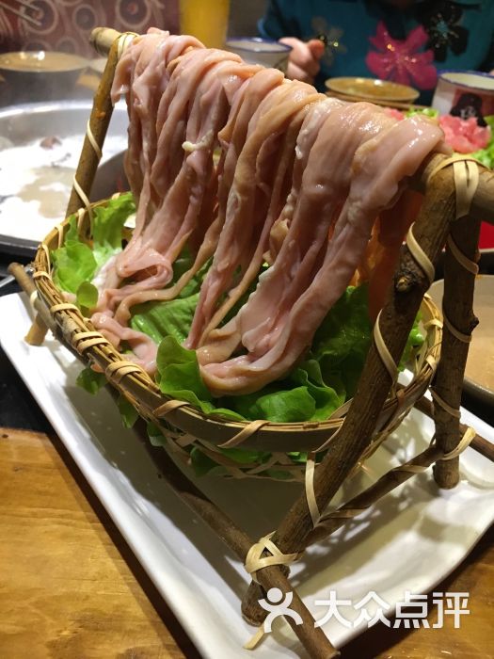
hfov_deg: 48.2
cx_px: 247
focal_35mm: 29
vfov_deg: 61.7
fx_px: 552
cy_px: 330
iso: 250
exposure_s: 1/25
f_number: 2.2
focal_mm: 4.15
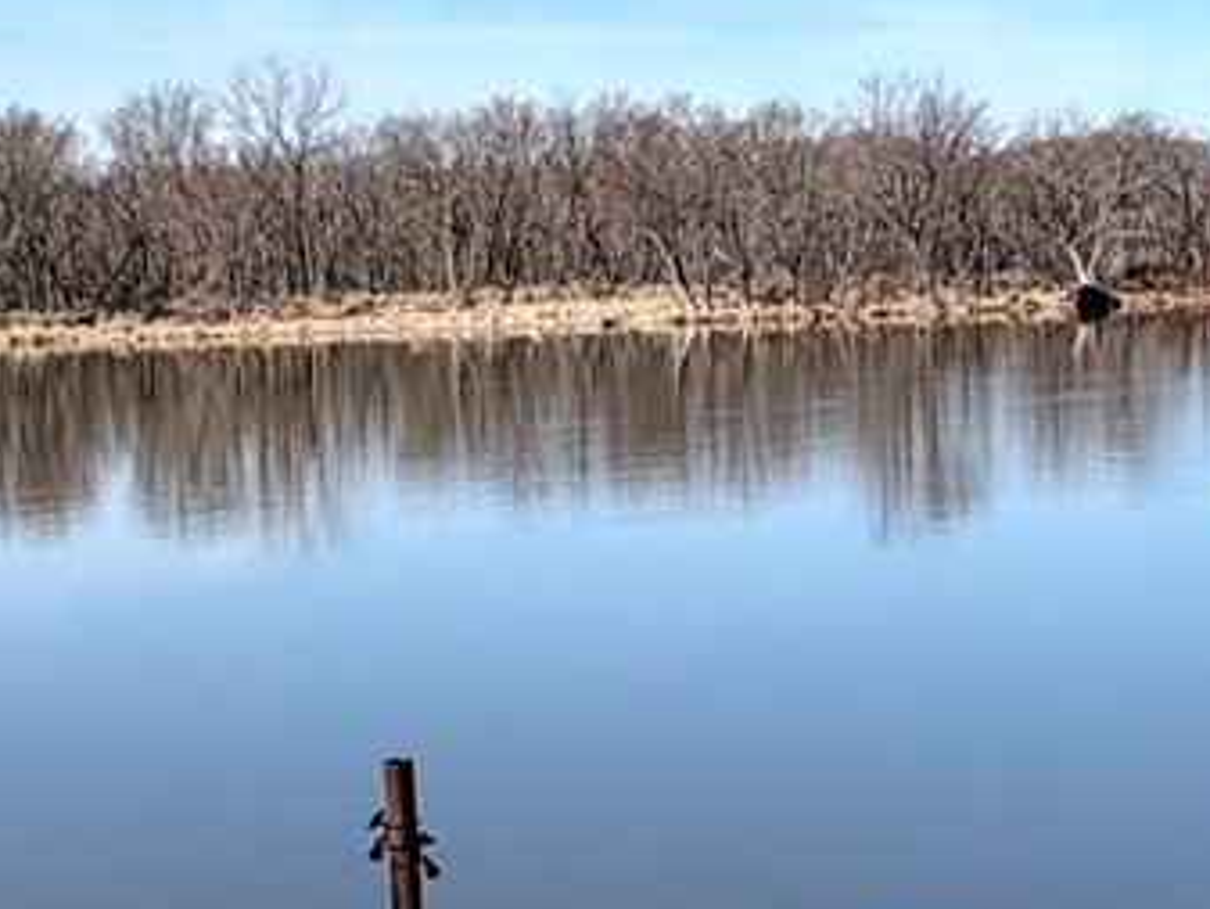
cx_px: 686
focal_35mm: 85
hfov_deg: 23.0
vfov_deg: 17.2
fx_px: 2972
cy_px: 769
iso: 40
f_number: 2.2
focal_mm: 2.22
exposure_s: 1/1672
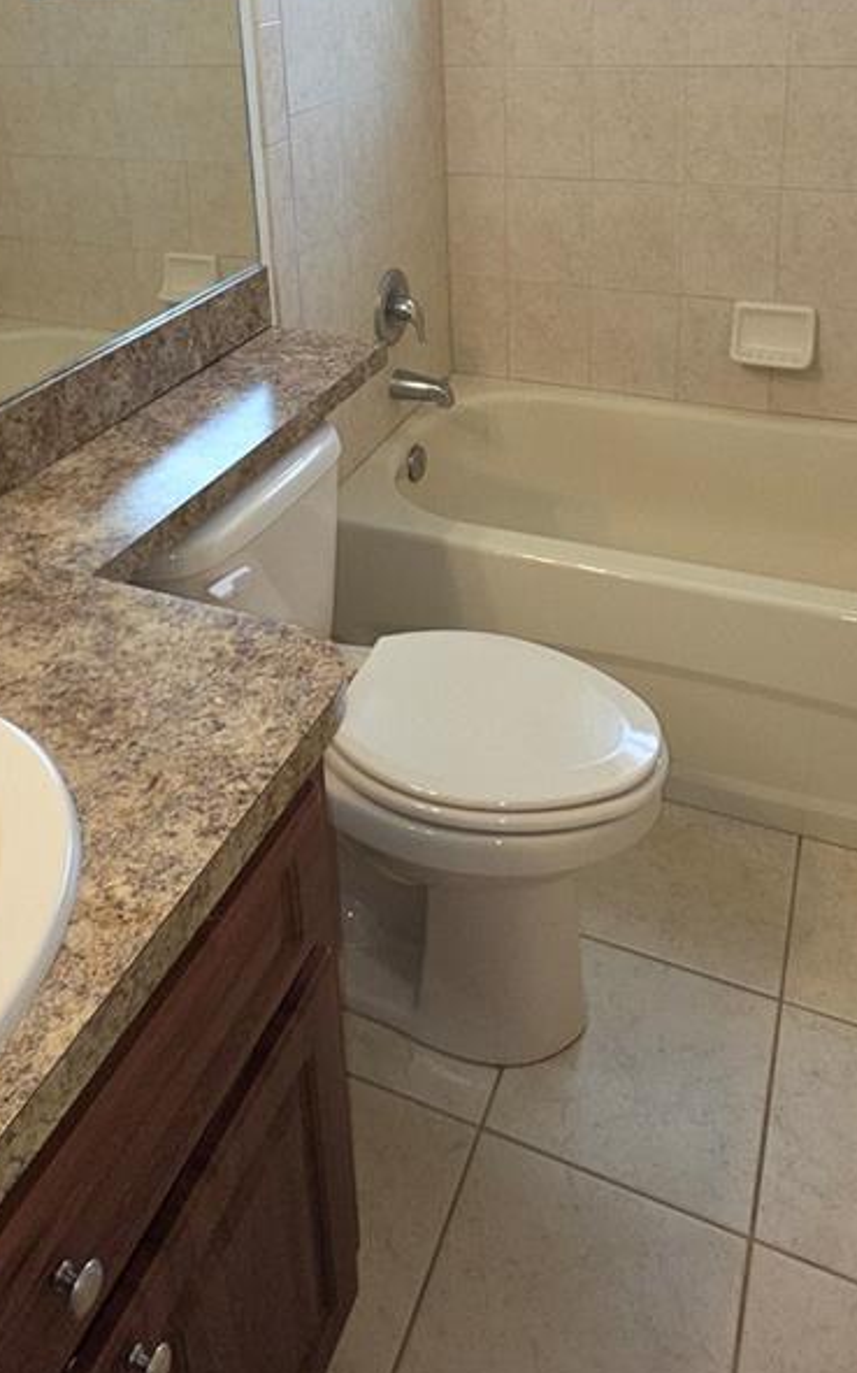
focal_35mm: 28
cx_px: 379
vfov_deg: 61.4
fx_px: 1047
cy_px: 290
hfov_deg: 44.4
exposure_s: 1/60
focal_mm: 2.2
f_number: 1.9
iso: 80
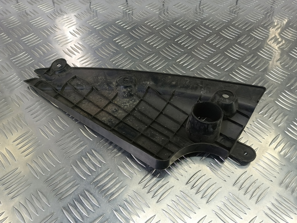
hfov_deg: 73.9
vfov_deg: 58.9
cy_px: 112
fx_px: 197
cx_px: 148
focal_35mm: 23
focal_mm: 4.11
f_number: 1.6
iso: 106
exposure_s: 1/50
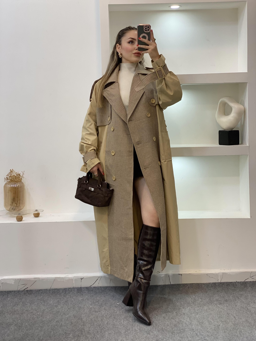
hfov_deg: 28.0
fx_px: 513
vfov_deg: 36.8
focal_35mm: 52
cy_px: 170
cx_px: 128
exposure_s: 1/100
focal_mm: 6
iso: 100
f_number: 2
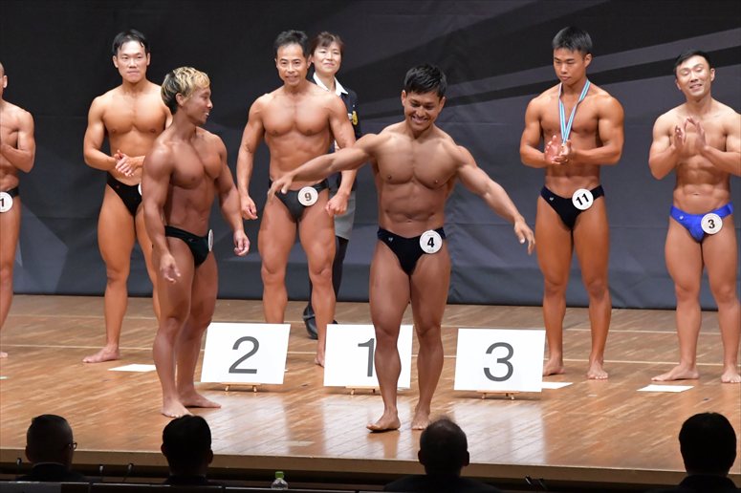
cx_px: 370
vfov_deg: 5.7
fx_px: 4938
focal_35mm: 240
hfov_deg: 8.6
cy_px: 246
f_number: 5.6
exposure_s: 1/400
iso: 8000
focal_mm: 160
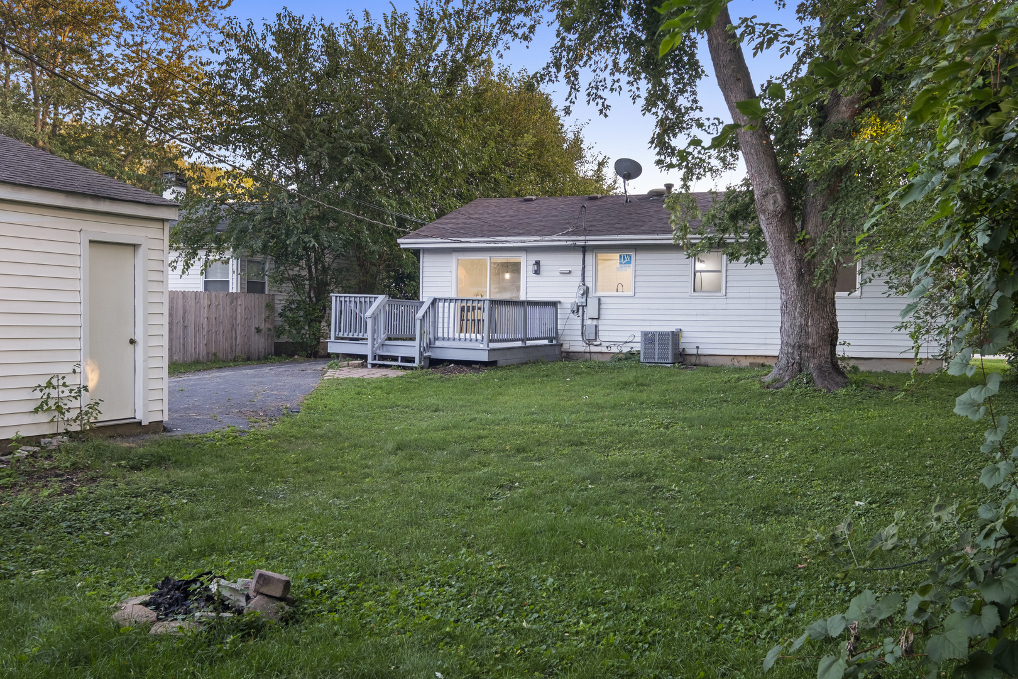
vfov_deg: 36.9
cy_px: 340
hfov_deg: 53.1
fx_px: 1018
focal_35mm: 36
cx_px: 509
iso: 320
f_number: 8
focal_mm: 24
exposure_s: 1/18
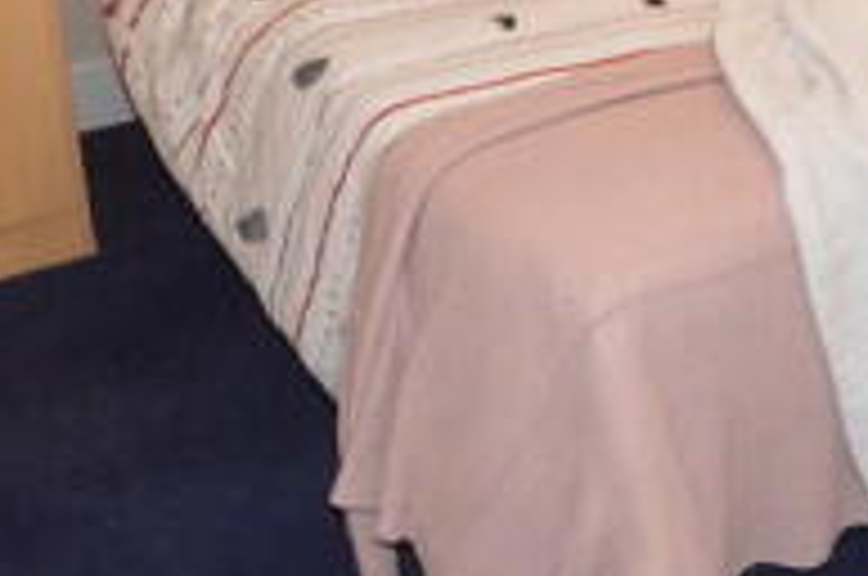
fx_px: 1228
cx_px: 828
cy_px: -76
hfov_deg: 35.9
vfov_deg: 24.4
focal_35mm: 51
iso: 1000
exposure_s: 1/60
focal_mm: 10
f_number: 4
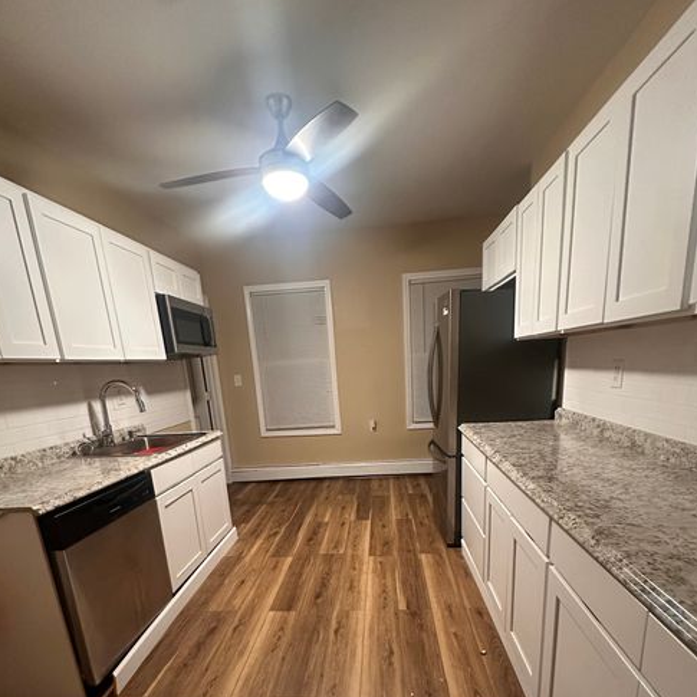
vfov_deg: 81.6
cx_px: 352
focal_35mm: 17
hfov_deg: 84.0
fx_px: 387
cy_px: 455
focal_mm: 2.22
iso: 800
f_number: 2.2
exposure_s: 1/60
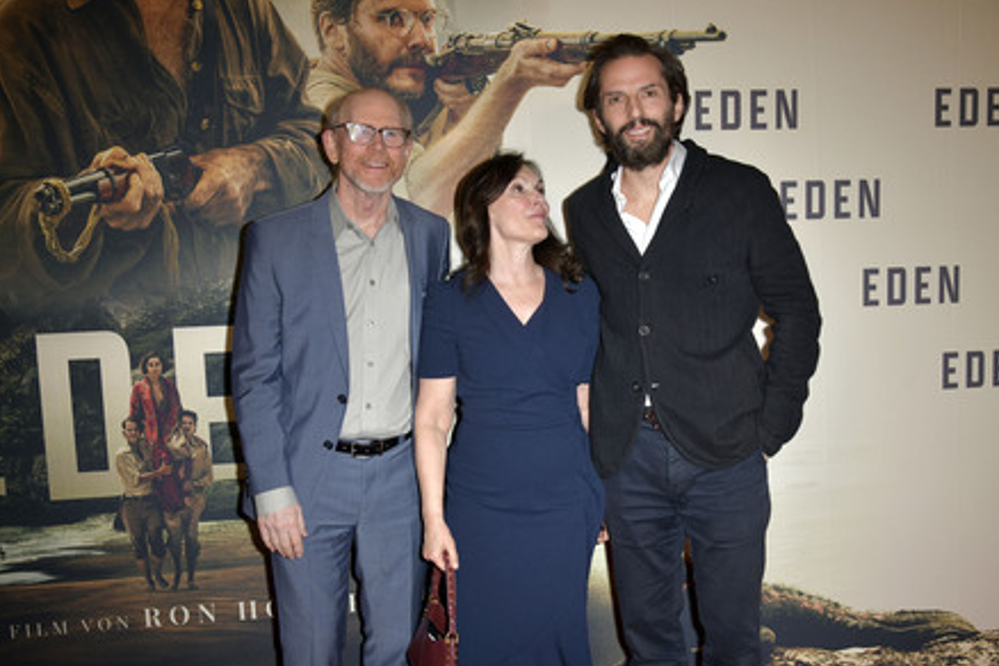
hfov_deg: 54.4
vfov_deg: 37.9
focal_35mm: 35
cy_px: 328
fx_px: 971
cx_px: 498
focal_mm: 34
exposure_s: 1/250
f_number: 5
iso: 250
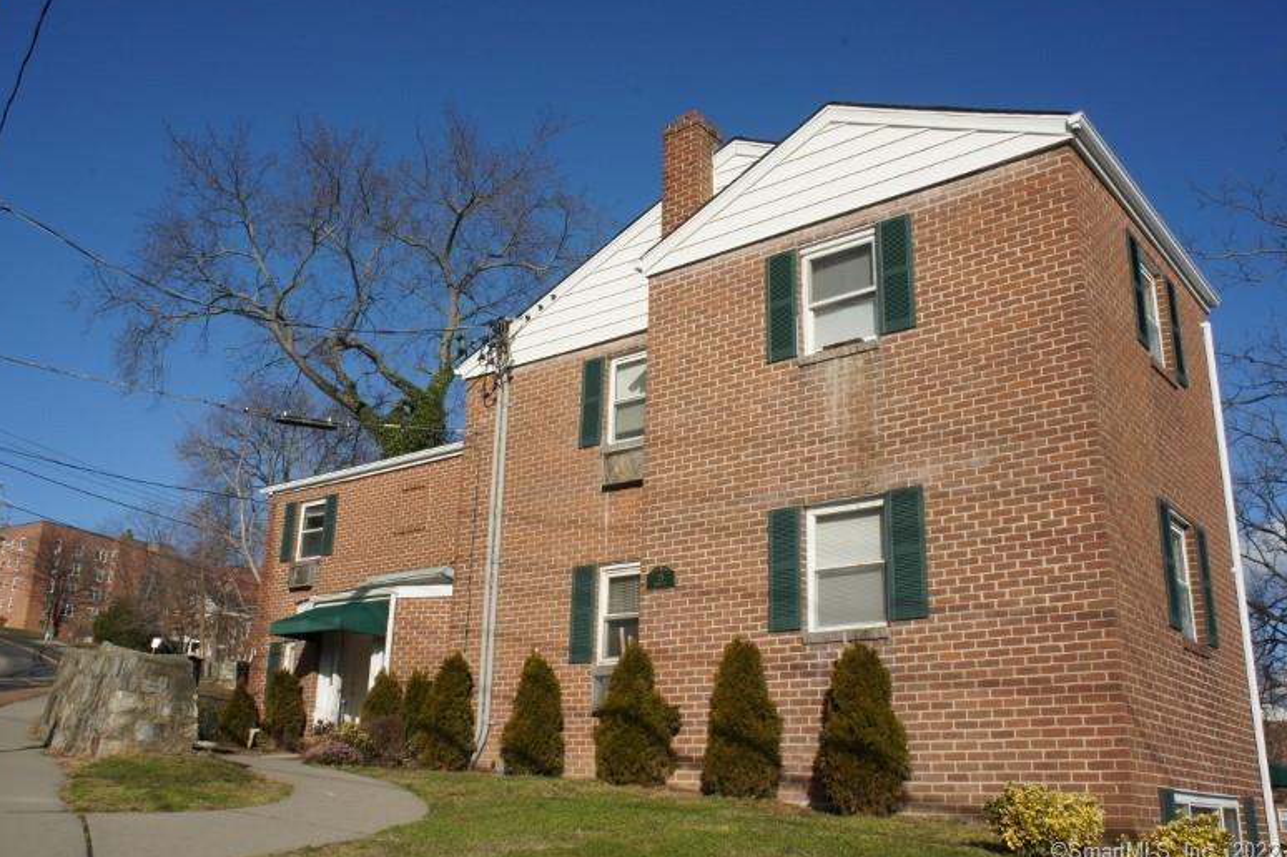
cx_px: 625
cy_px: 424
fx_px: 1108
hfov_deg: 60.3
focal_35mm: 31
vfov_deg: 42.3
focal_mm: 20
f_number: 20
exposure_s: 1/160
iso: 200
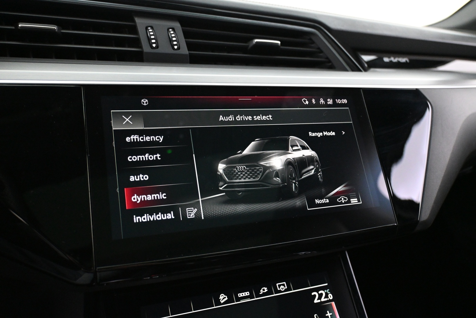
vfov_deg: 42.6
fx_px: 407
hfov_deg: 60.7
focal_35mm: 31
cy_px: 159
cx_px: 238
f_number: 3.8
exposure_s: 1/30
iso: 4000
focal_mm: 20.5
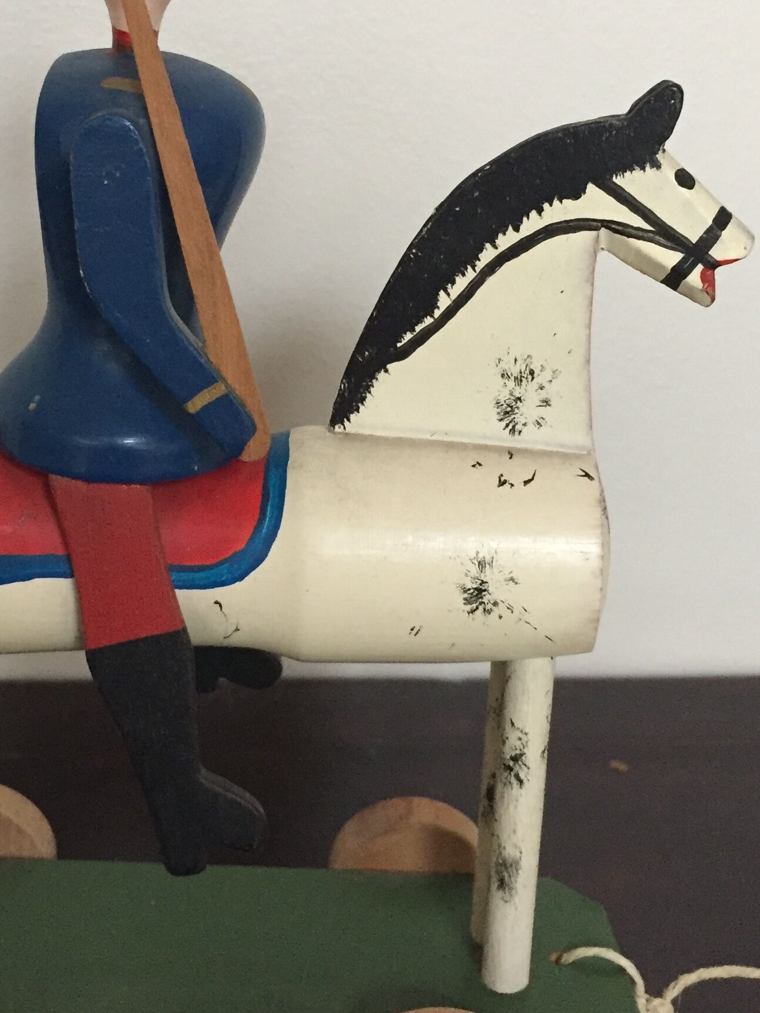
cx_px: 240
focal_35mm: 55
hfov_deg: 26.4
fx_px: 1610
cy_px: 401
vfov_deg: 34.8
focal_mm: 4.15
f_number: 2.2
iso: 250
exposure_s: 1/20
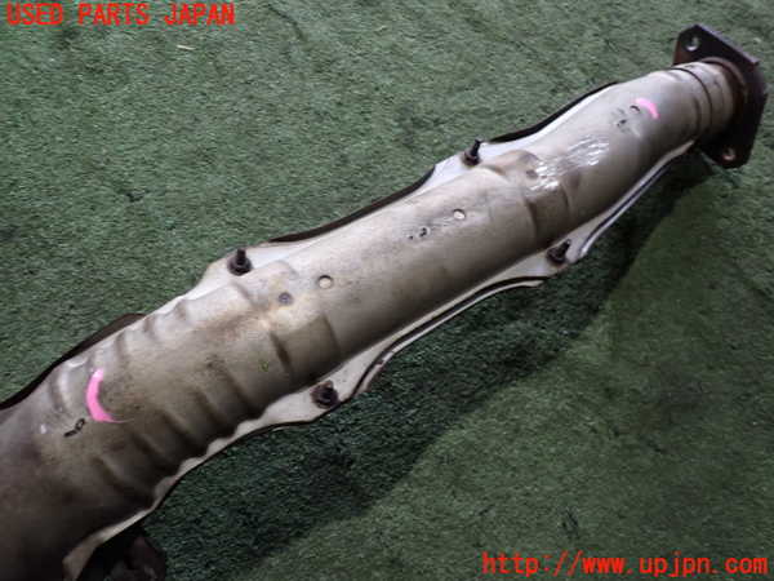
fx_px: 671
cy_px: 290
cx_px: 387
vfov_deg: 46.8
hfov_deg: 60.0
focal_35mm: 30
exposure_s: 1/30
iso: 250
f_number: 2.3
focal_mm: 5.4
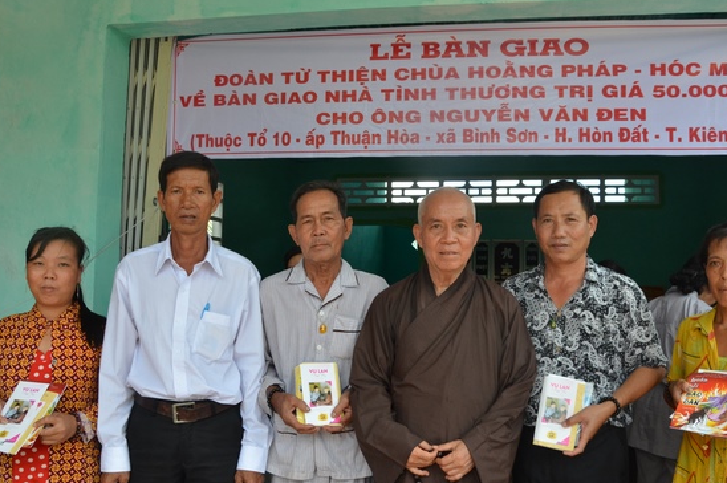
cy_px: 247
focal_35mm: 32
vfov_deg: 41.0
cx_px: 414
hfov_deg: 58.5
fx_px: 645
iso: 1000
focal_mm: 18
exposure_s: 1/400
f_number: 10
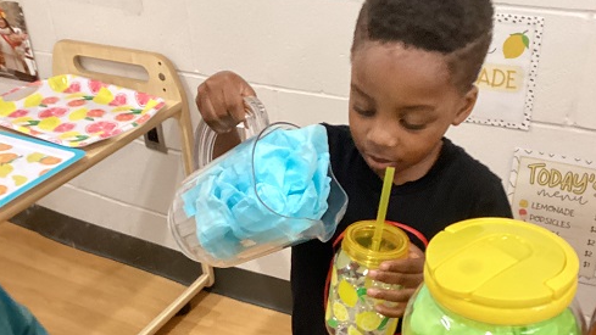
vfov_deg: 25.3
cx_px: 301
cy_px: 294
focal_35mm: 46
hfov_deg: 44.6
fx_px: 727
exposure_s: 1/25
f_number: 2.4
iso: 320
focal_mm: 3.3
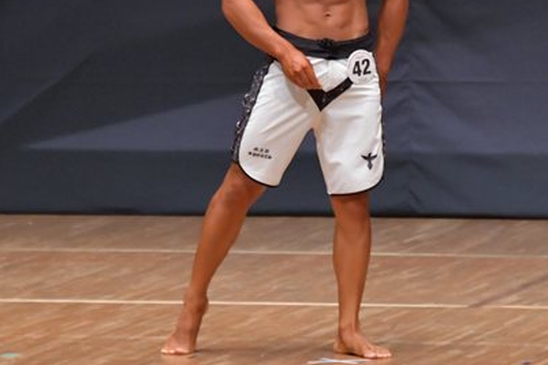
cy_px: 75
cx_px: 284
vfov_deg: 2.5
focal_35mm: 551
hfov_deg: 3.7
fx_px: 8384
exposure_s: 1/400
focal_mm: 190
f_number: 5.6
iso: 6400
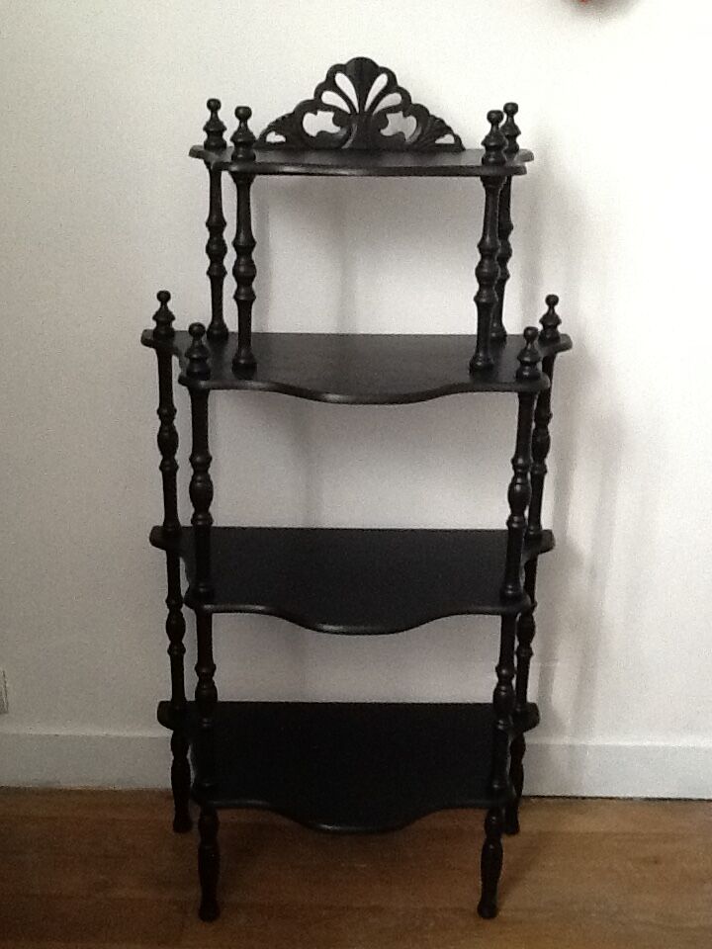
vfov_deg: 42.9
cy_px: 474
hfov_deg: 32.9
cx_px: 356
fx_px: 1207
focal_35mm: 44
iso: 250
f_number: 2.4
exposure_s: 1/30
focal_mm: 2.03
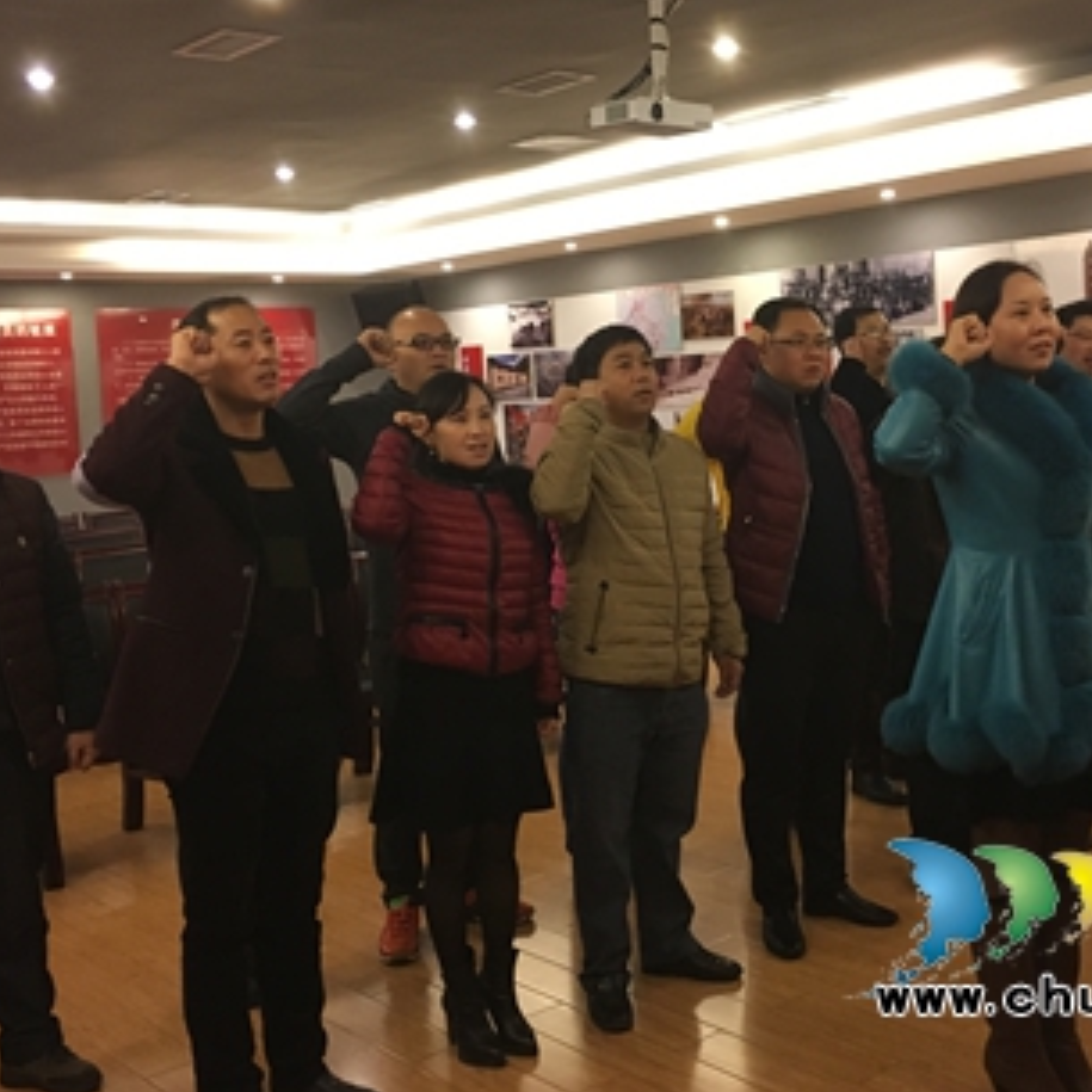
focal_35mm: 42
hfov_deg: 39.9
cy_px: 460
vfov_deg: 39.9
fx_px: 1499
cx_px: 652
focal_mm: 4.15
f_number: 2.2
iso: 200
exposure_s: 1/20
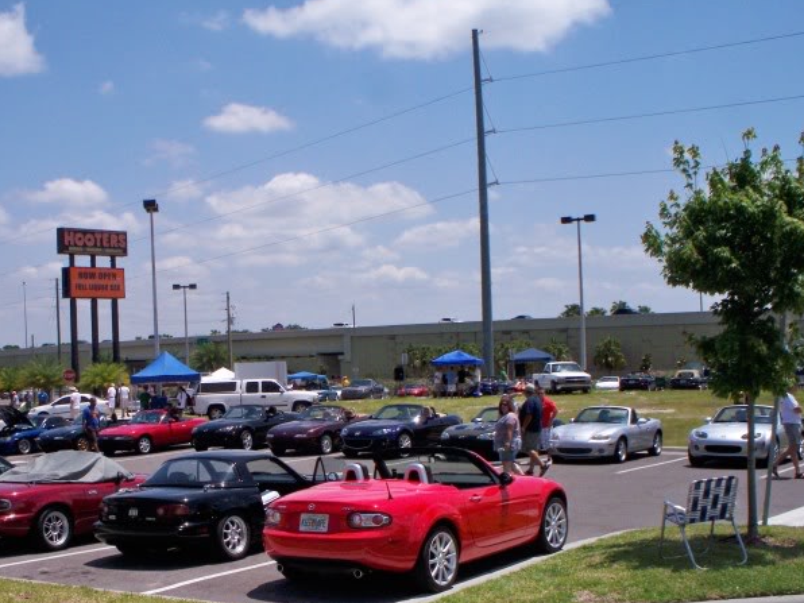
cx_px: 297
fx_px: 1092
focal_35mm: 47
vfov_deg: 30.7
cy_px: 391
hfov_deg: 40.1
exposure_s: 1/800
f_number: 8
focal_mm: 7.5
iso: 125
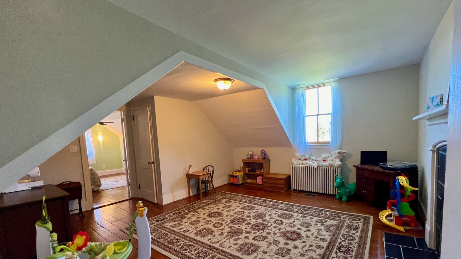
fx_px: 183
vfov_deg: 69.8
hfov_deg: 102.9
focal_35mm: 15
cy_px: 155
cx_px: 240
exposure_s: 1/60
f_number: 1.8
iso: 320
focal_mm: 1.57
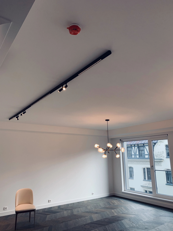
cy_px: 116
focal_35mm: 26
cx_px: 86
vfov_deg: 67.3
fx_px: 173
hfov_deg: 53.1
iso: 64
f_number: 1.8
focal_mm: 4.25
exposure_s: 1/121
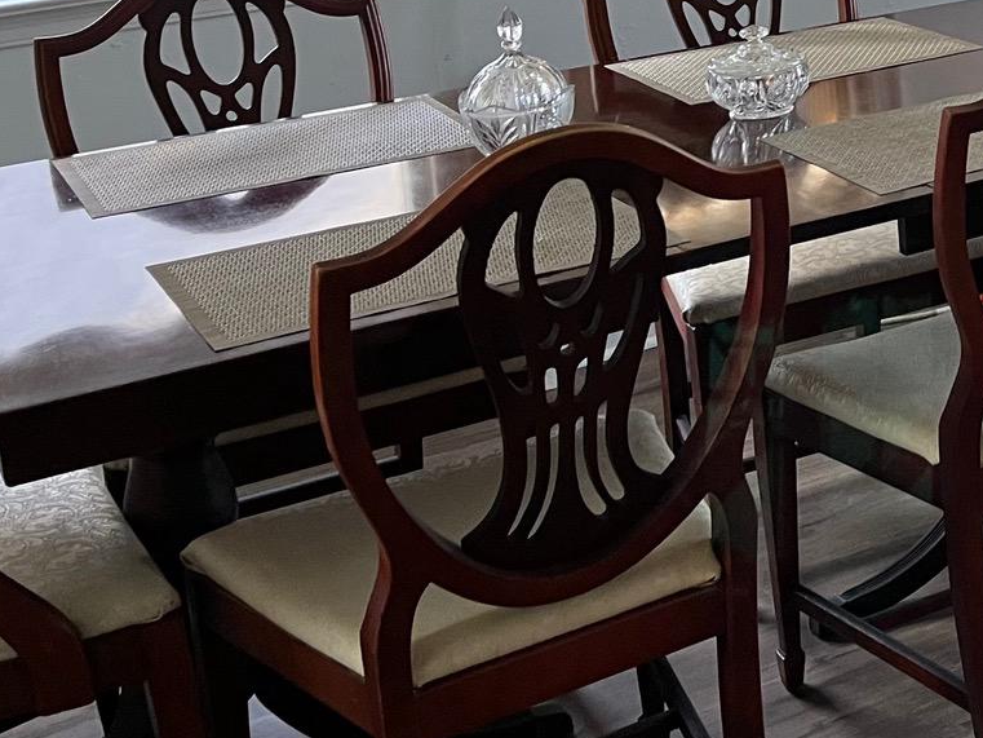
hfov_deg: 24.8
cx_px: 1208
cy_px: -39
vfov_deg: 20.2
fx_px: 1988
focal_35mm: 70
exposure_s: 1/77
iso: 125
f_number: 1.6
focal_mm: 5.1
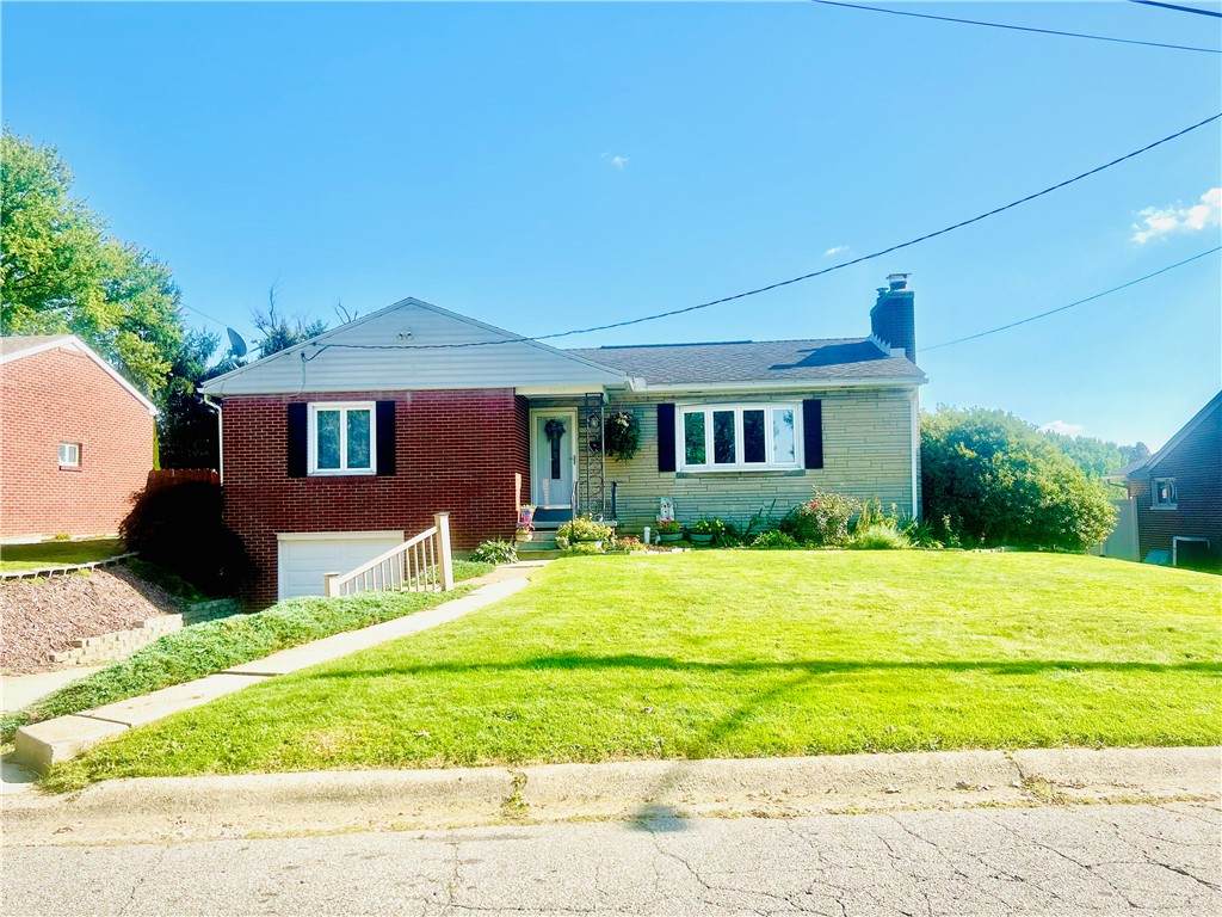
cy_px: 458
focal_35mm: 26
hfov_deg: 67.3
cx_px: 611
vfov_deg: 53.1
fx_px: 918
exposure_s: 1/3571
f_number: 1.5
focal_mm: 5.7
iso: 50
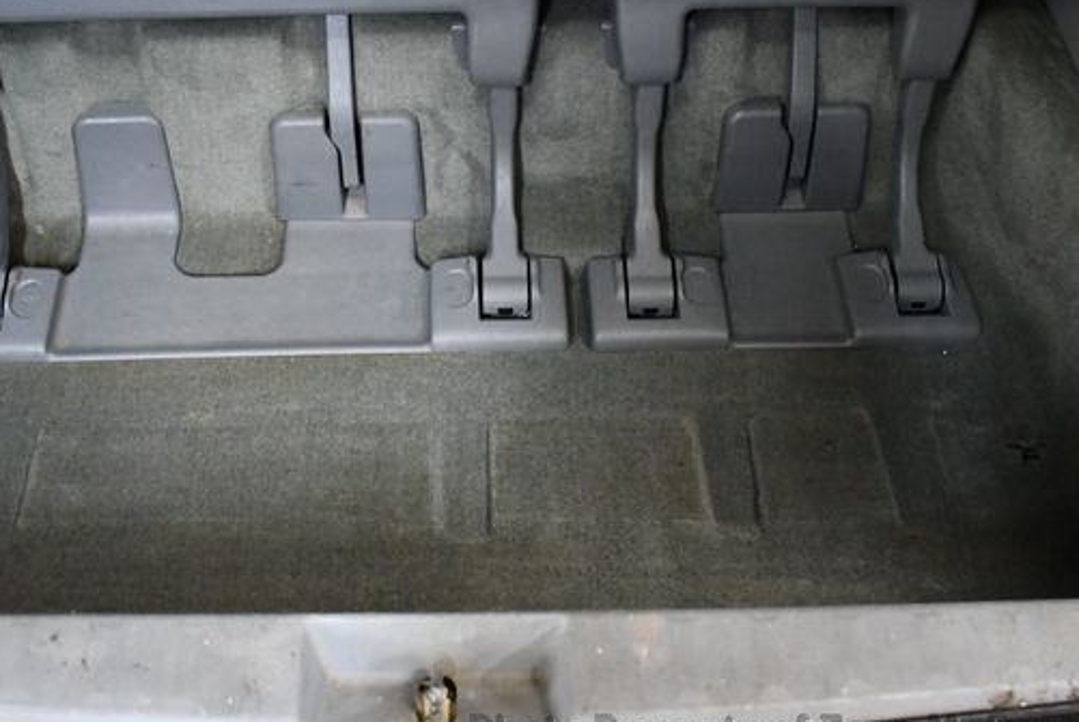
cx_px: 444
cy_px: 313
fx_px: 1380
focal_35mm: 46
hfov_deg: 42.5
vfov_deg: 29.3
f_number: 3.5
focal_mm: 18
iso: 3200
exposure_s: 1/80
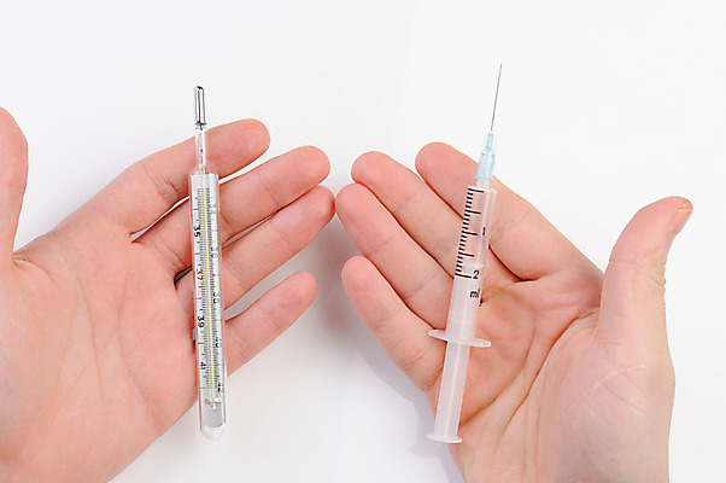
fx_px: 2115
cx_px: 363
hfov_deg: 19.5
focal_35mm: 105
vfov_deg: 13.0
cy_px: 242
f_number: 22
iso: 200
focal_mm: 105
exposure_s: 1/160
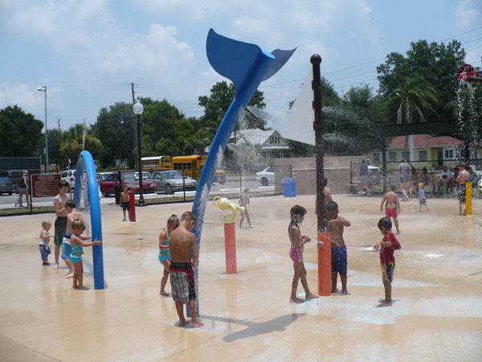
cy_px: 181
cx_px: 241
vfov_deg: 38.7
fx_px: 515
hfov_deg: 50.1
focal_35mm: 37
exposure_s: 1/320
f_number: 8
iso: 100
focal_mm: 6.1
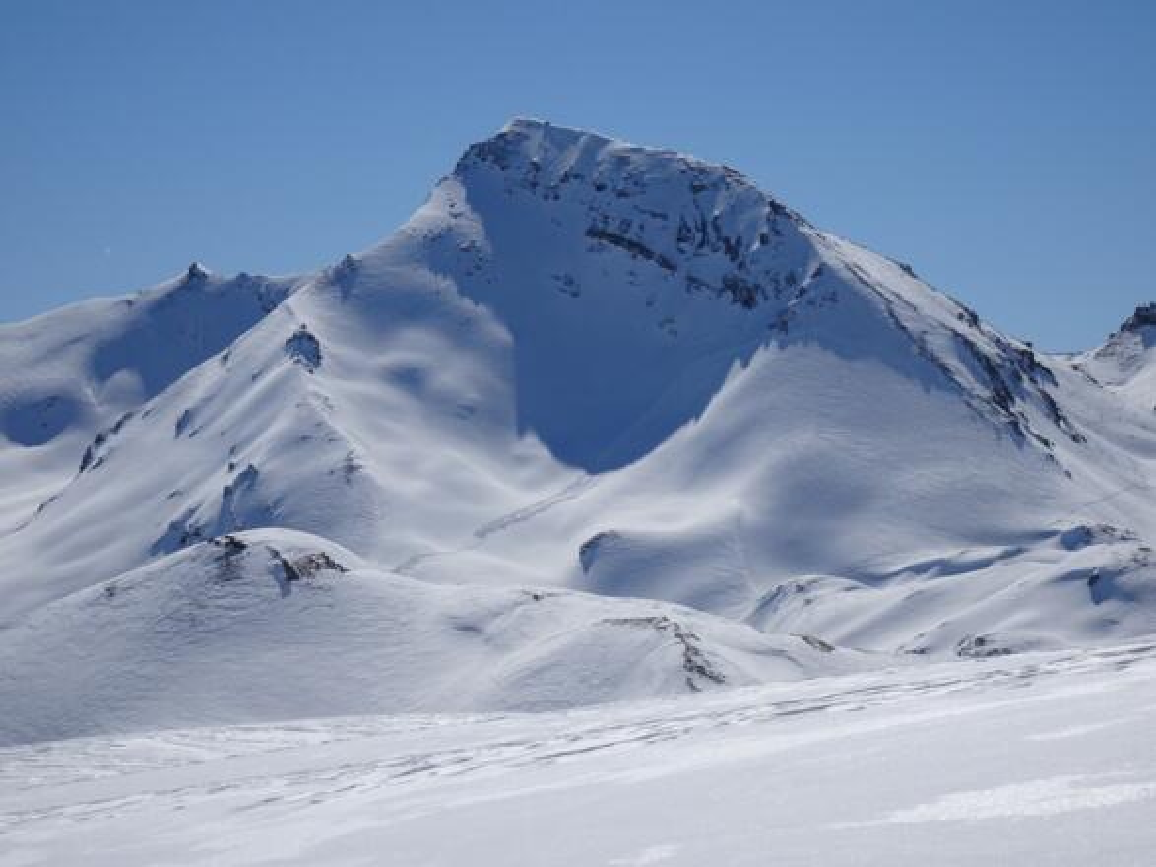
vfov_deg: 15.4
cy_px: 434
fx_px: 3205
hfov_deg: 20.4
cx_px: 578
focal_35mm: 96
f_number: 5
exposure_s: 1/2000
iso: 80
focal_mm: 16.46
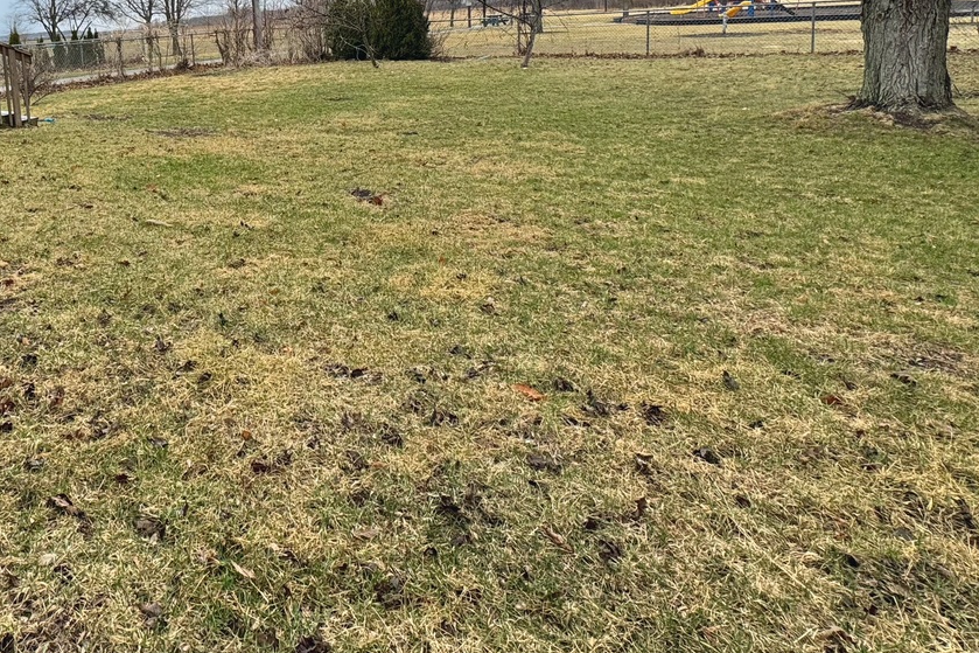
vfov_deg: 47.5
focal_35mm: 25
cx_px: 240
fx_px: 680
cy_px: 100
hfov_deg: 66.9
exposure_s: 1/980
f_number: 2.2
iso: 50
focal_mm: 2.22
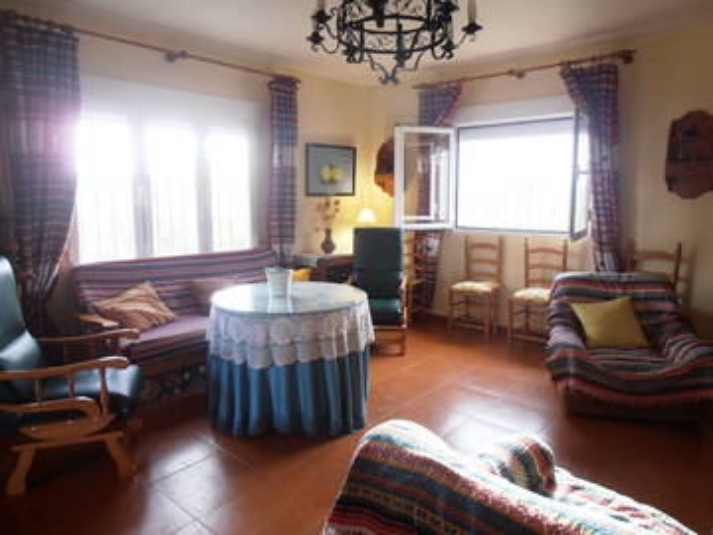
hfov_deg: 71.6
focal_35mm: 24
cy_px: 268
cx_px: 356
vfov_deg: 56.8
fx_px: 494
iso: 125
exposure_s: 1/8
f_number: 3
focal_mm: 4.2
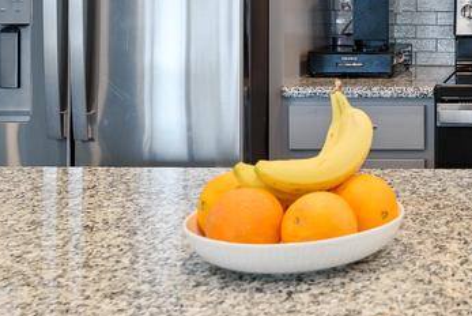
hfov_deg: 27.9
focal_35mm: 65
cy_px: 5
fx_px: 853
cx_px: 535
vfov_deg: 20.3
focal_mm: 22
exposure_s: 1/8
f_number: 8
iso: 400
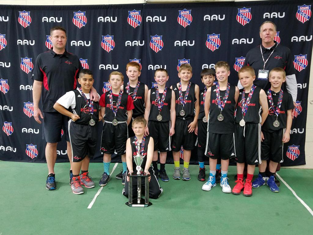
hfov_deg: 67.3
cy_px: 118
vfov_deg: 53.1
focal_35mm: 26
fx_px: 235
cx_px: 156
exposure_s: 1/17
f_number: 1.7
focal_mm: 4.2
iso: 200
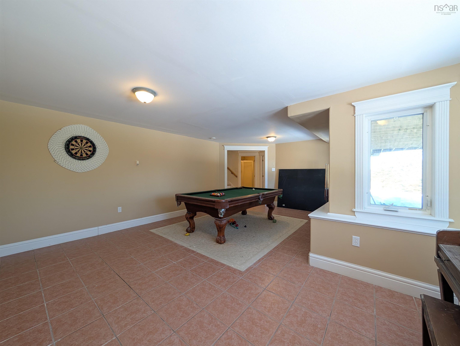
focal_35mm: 12
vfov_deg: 94.6
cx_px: 230
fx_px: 160
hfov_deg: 110.5
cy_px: 173
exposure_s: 1/120
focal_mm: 2.02
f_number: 1.7
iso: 172
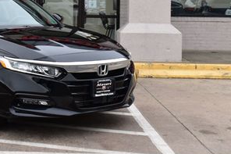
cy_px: 2
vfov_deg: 14.3
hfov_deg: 21.2
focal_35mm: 94
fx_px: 603
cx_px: 19
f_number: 9
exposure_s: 1/100
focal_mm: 29
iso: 400
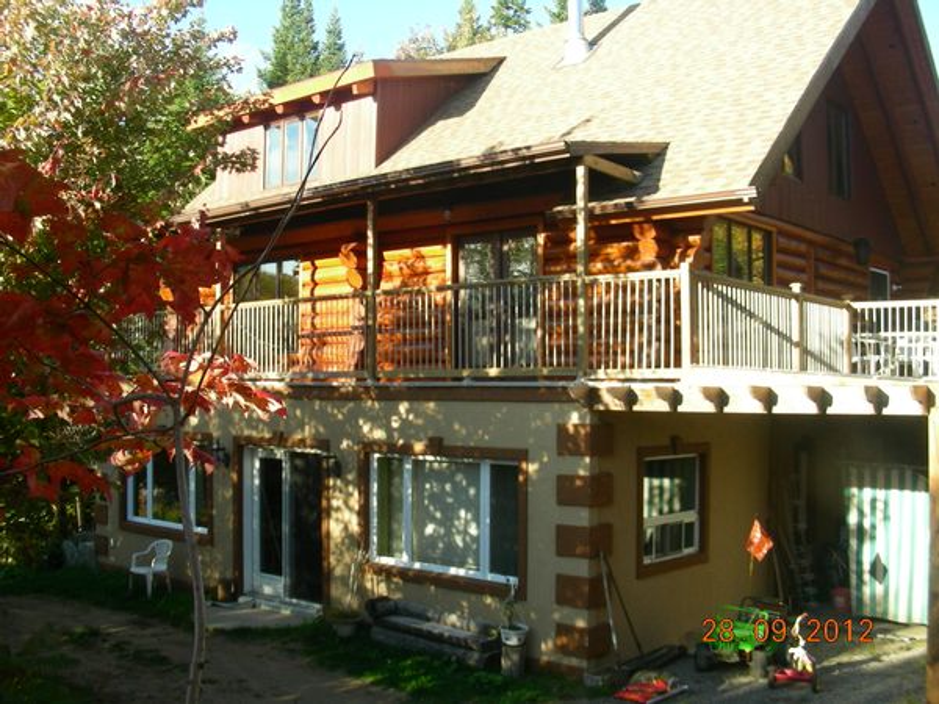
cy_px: 352
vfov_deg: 37.7
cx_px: 470
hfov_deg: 49.0
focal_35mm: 38
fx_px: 1031
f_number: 4
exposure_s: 1/103
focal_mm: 6.3
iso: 50
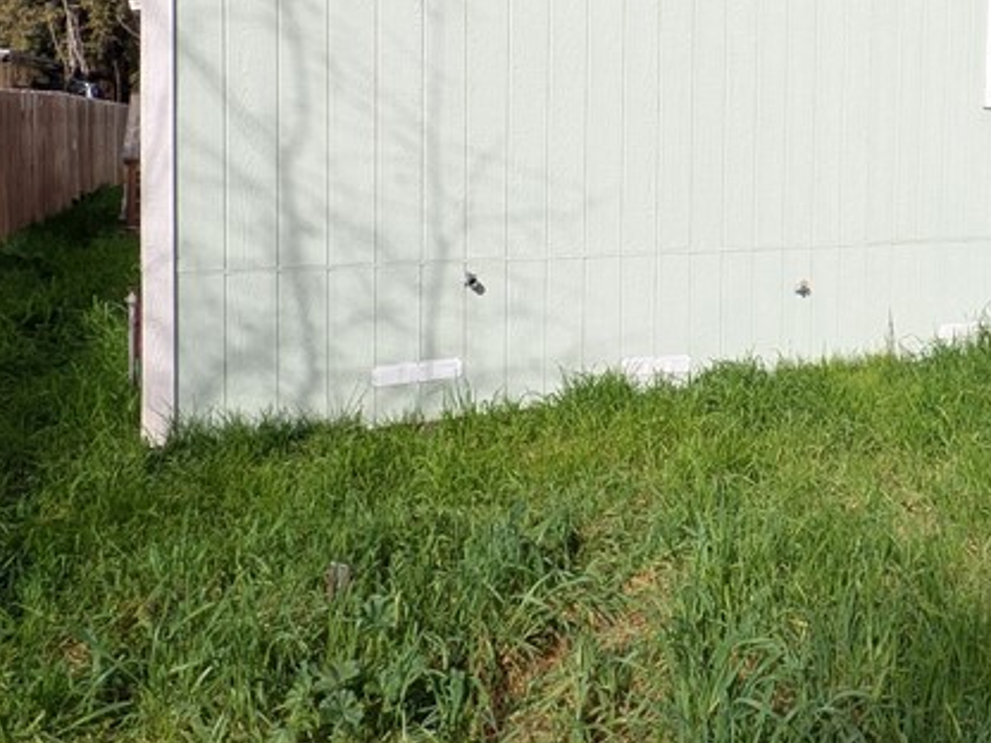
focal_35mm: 32
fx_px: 916
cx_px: 853
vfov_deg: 42.8
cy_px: 183
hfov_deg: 51.5
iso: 33
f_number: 2.2
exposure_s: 1/797
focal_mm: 1.54
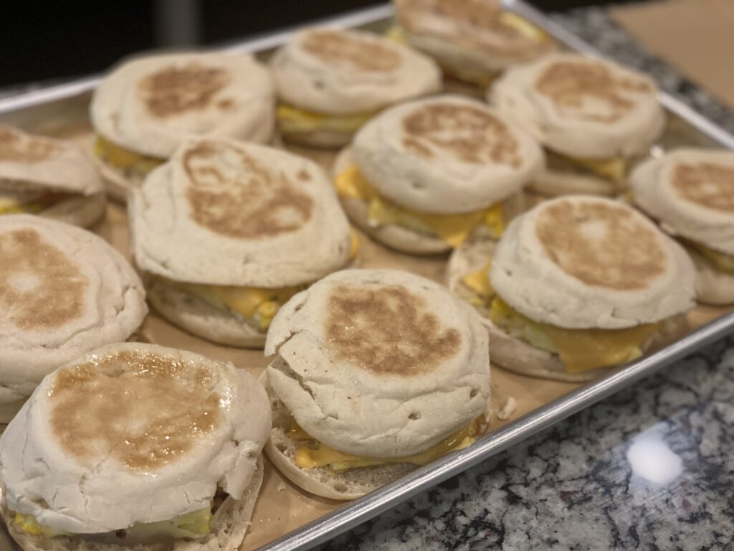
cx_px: 367
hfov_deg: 36.8
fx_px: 1103
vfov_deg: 28.0
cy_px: 276
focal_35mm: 52
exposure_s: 1/120
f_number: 2
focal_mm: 6
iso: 200
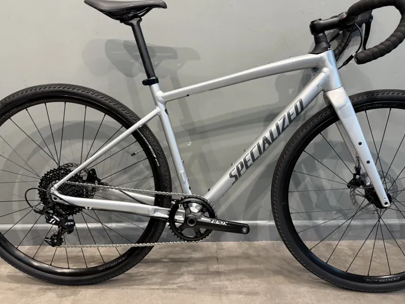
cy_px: 144
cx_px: 215
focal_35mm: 28
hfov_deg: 63.4
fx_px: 327
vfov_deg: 49.7
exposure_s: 1/100
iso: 160
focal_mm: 6.76
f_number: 1.78
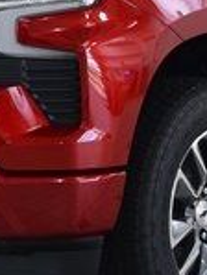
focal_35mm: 235
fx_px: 1871
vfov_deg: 8.4
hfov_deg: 6.3
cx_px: 153
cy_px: 21
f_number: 5.6
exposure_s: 1/60
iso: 1600
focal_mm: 38
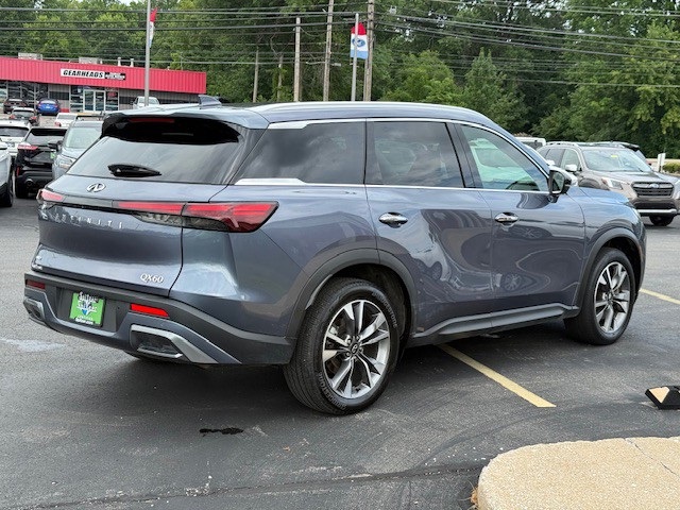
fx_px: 943
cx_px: 340
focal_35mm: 48
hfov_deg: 39.7
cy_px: 255
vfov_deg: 30.3
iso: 64
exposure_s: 1/987
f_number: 1.78
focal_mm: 6.76
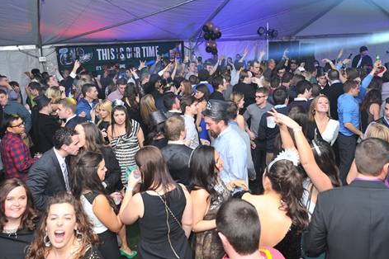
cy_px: 117
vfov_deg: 46.3
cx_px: 200
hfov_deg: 65.5
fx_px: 303
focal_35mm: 28
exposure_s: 1/100
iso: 1250
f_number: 4.5
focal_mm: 24
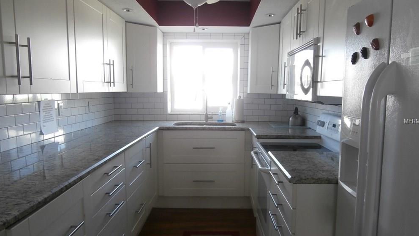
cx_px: 213
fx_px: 300
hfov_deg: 69.9
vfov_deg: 42.9
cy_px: 121
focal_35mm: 27
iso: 160
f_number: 3
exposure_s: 1/30
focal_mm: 4.2
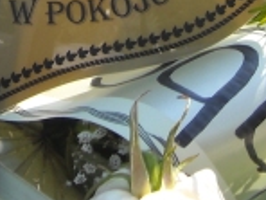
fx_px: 1160
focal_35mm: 151
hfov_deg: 13.0
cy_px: -195
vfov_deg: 9.2
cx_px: 38
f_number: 5.6
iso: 64
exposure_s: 1/135
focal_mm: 5.7
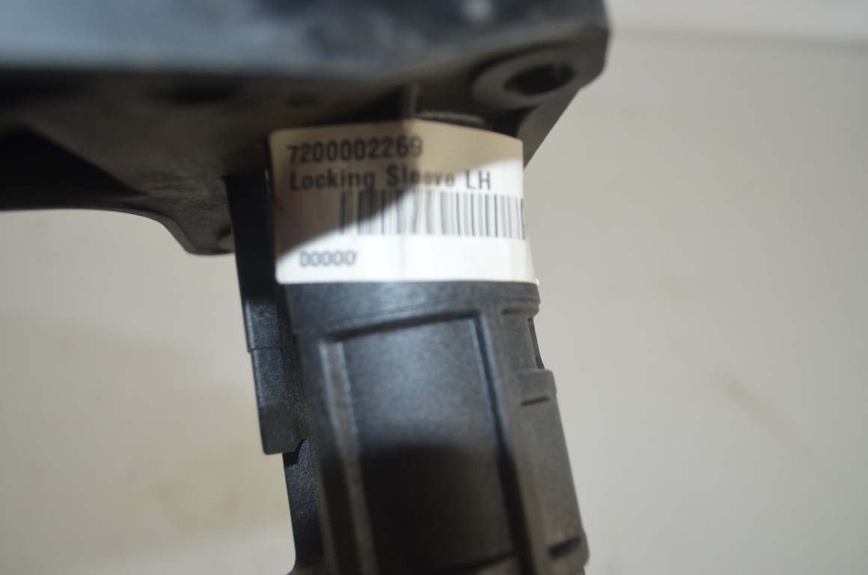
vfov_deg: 39.8
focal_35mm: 33
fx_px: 794
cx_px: 434
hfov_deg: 57.3
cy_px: 288
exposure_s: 1/60
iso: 320
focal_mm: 22
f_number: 3.8
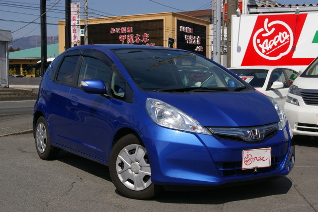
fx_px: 463
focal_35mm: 52
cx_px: 159
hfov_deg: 37.9
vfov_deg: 25.7
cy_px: 106
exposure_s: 1/500
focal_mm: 35
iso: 200
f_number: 9.5
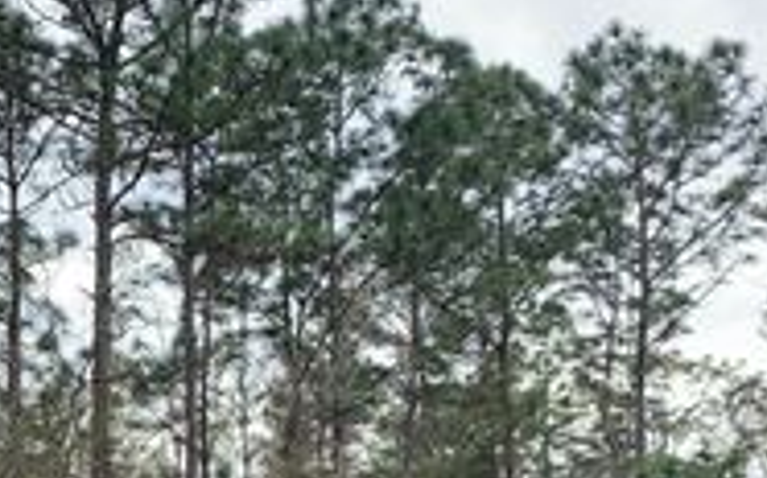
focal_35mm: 74
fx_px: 1546
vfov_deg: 16.0
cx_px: 62
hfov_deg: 26.8
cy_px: 731
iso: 25
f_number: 1.8
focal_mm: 4.25
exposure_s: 1/173
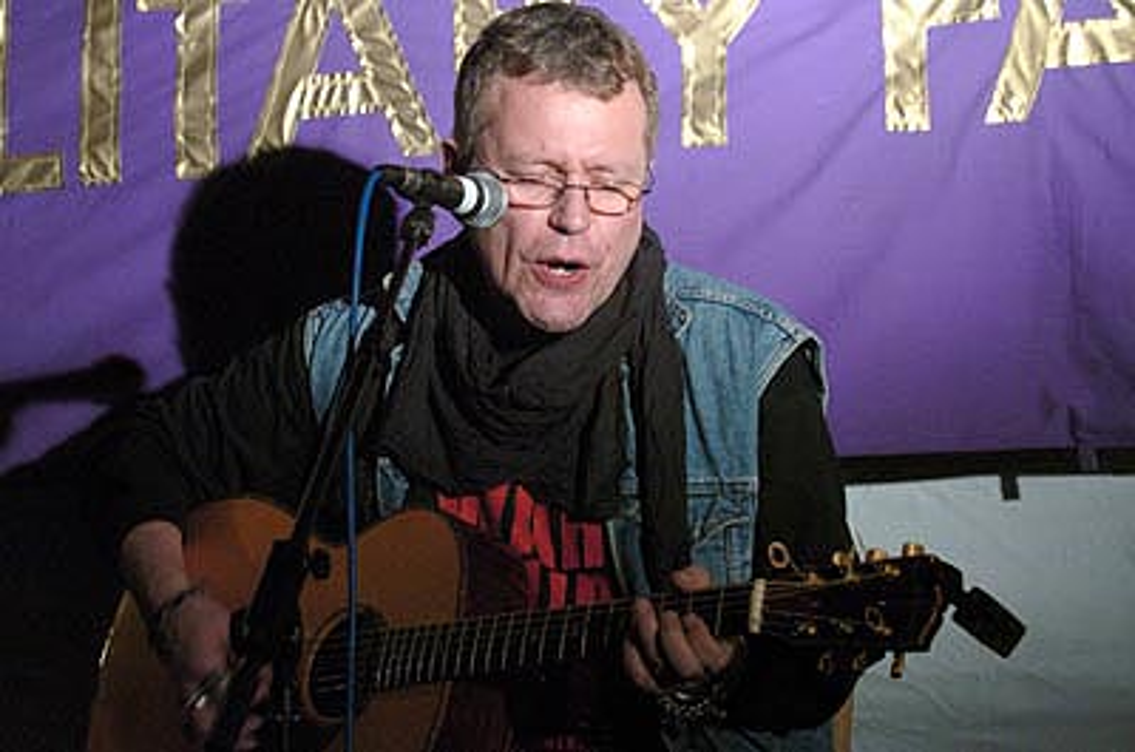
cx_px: 568
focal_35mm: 105
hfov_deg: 19.5
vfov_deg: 13.0
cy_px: 376
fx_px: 3304
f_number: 4.5
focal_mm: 70
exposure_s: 1/125
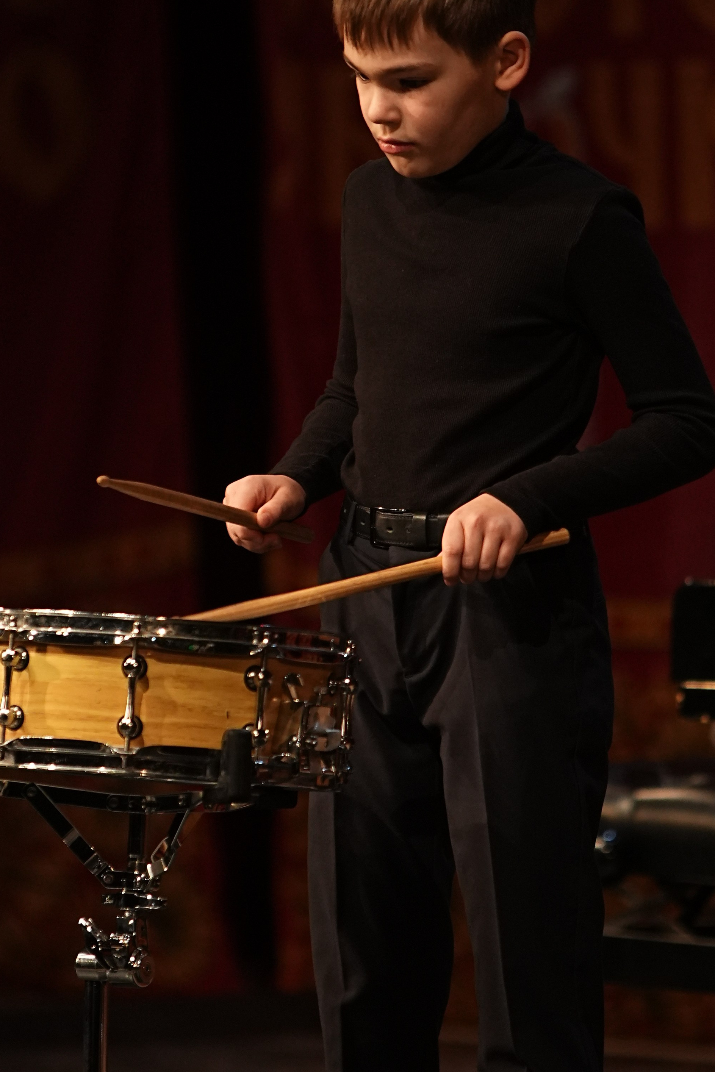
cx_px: 328
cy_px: 374
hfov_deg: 3.4
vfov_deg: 5.1
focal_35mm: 407
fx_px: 12123
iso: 1600
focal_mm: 200
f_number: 2.8
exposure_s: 1/400
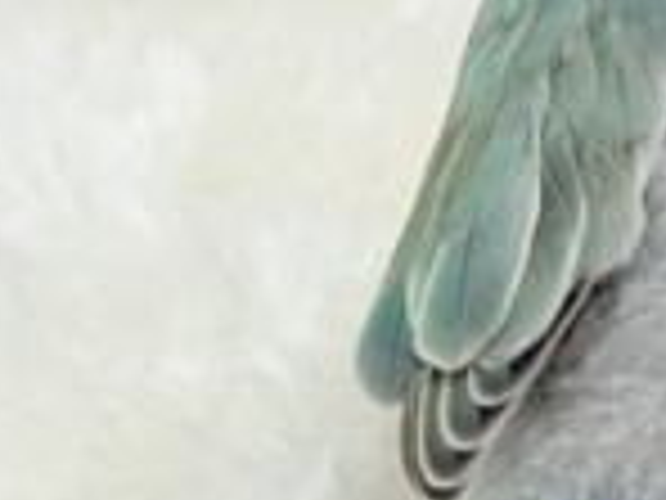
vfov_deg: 6.6
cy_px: -77
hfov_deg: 8.6
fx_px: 4329
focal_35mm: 225
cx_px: 972
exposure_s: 1/50
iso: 40
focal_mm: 5.96
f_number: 1.6
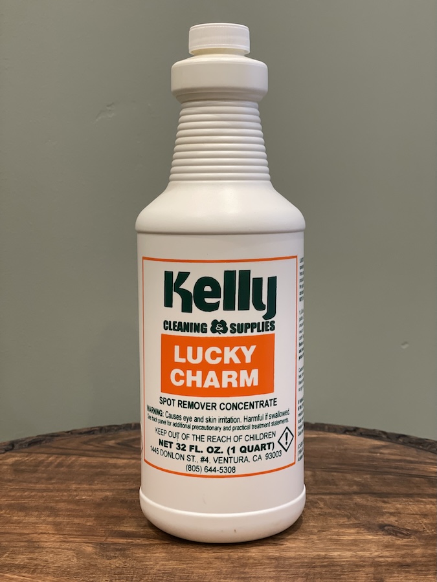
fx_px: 875
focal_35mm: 52
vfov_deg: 36.8
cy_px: 291
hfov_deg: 28.0
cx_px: 218
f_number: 2
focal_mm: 6
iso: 160
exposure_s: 1/40
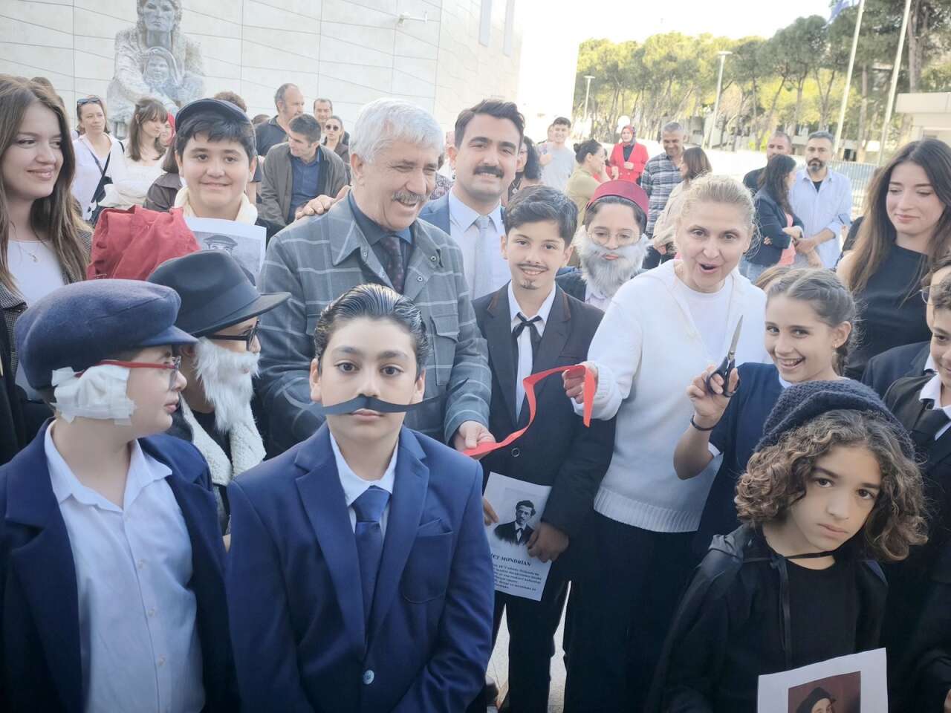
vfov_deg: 40.7
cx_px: 476
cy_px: 356
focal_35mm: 35
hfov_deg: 52.6
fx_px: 962
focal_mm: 6.45
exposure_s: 1/1066
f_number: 1.62
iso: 250
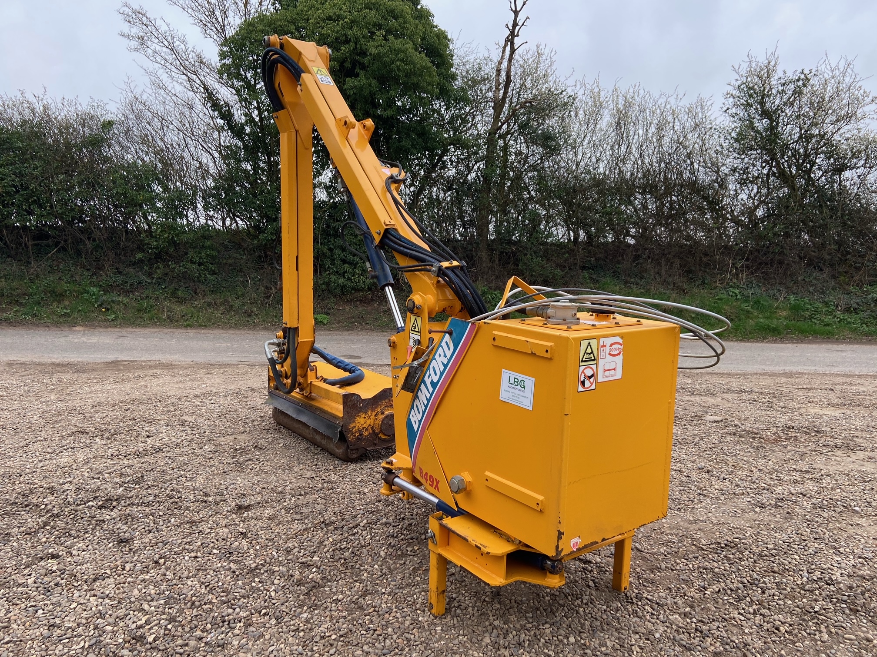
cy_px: 328
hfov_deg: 67.3
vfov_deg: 53.1
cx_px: 438
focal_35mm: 26
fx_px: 659
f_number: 1.8
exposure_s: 1/135
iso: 32
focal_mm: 4.25
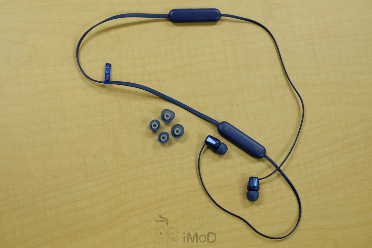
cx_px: 186
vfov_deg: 25.5
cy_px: 124
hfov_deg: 37.5
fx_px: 548
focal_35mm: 53
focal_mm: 35
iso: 200
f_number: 2.8
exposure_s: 1/60
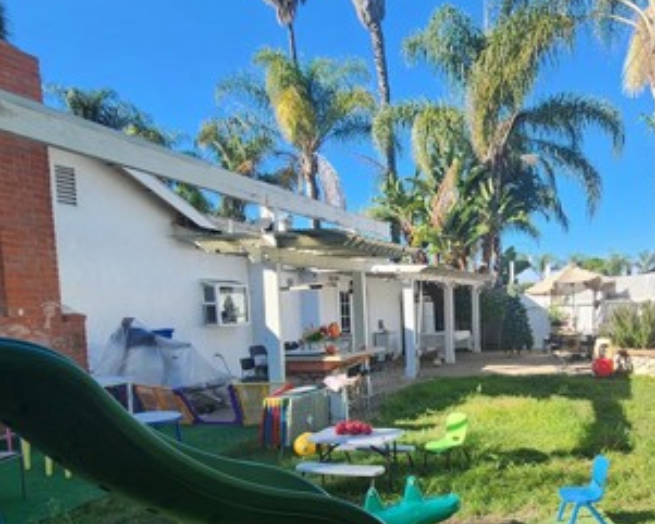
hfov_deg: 60.8
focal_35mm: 27
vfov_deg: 52.2
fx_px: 524
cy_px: 350
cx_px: 485
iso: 50
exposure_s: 1/857
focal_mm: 2.2
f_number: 2.2
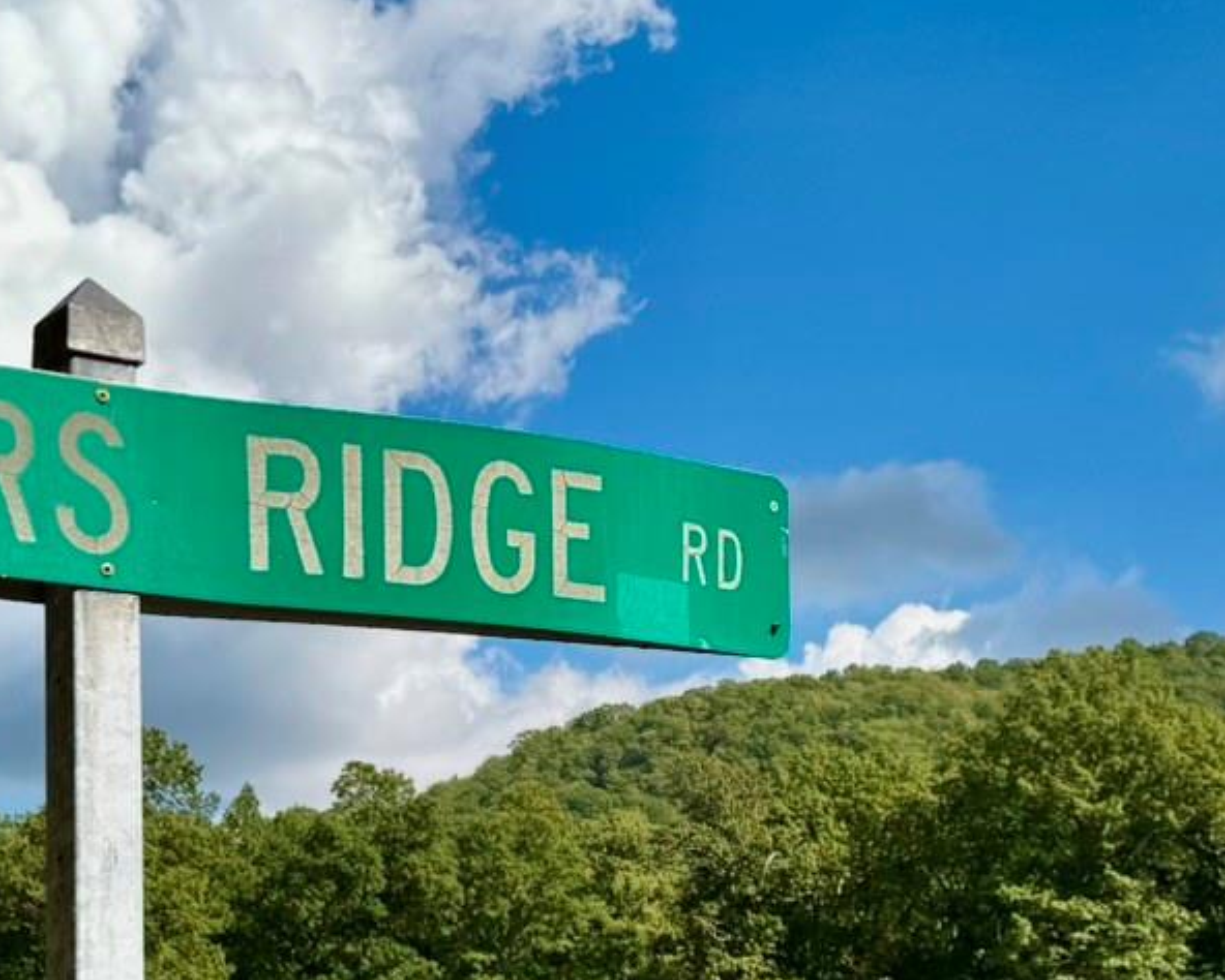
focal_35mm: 81
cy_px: 724
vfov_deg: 18.8
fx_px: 2938
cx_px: 673
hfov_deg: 23.5
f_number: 1.78
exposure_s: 1/4950
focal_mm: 6.76
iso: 80
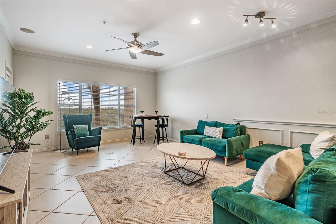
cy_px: 112
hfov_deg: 93.3
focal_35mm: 17
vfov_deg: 70.4
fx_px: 159
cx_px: 168
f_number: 7.1
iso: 100
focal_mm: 17
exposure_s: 1/5
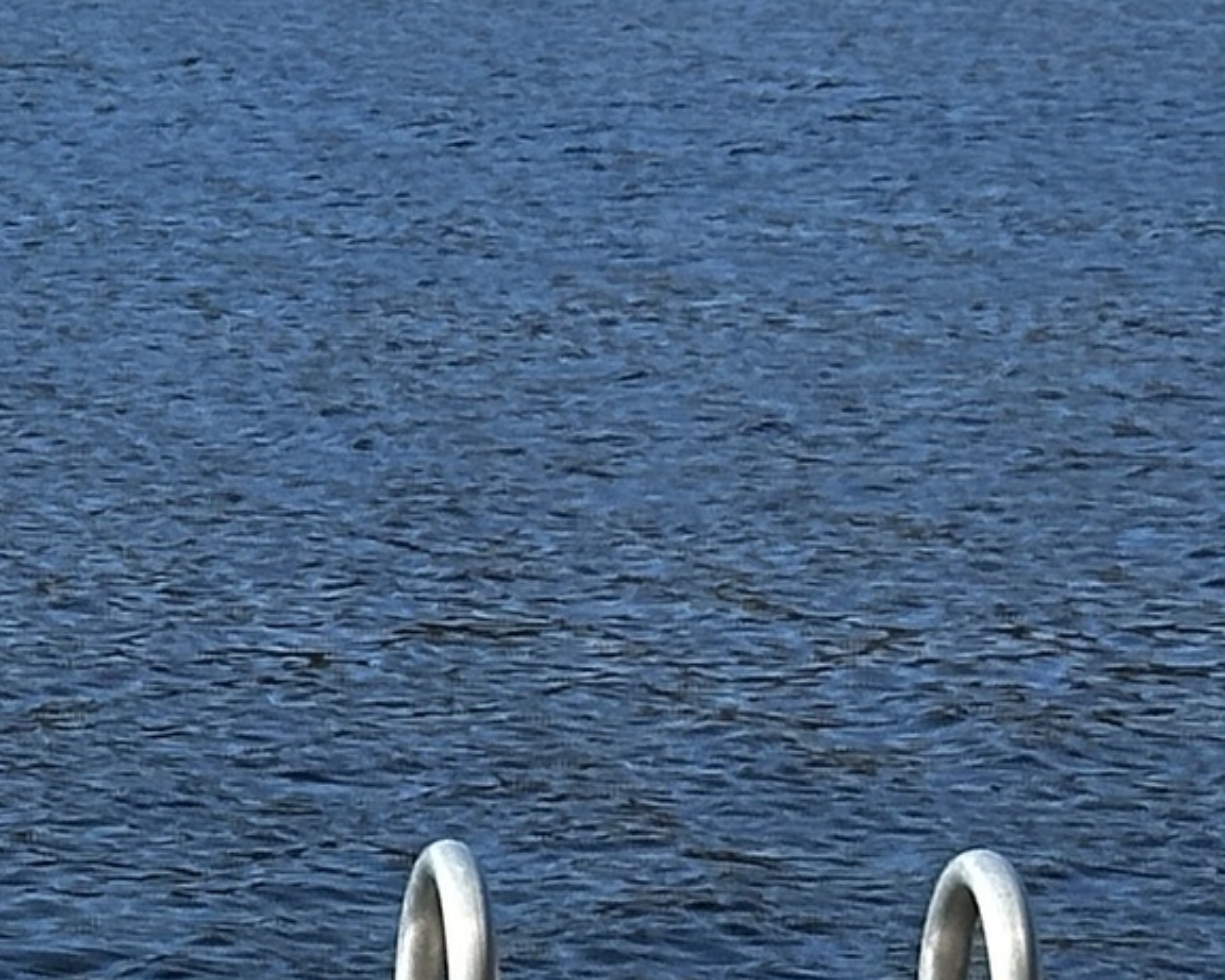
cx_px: -1102
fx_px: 9065
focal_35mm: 250
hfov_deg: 7.5
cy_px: 561
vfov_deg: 6.2
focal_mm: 6.86
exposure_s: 1/2809
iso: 64
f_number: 1.78
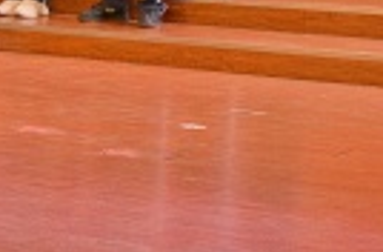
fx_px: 1853
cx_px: -394
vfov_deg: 7.4
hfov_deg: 10.7
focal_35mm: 175
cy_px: -276
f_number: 10
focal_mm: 26
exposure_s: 1/60
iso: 1000
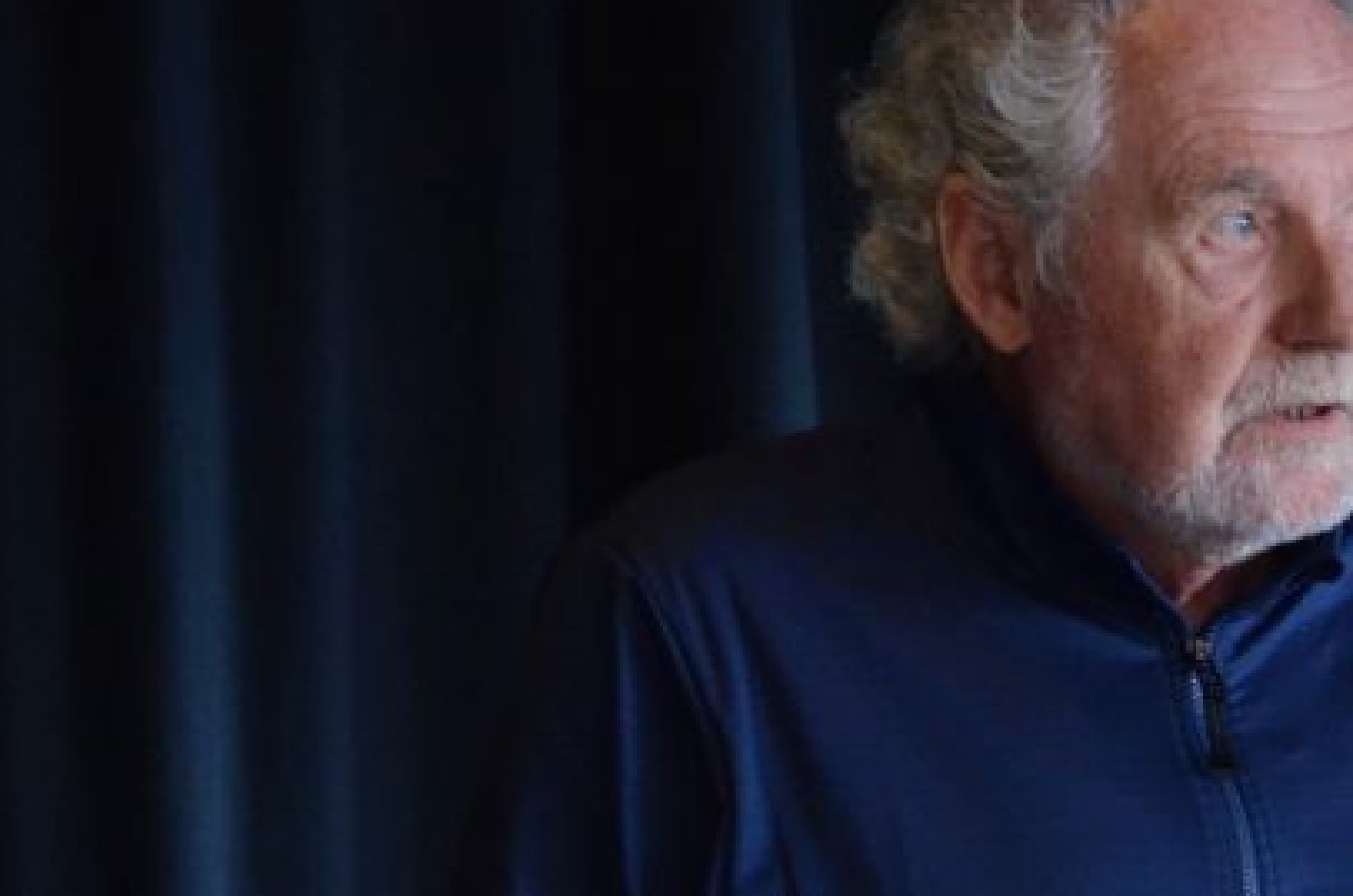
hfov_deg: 4.4
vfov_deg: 2.9
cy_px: 405
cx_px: 1276
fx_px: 17460
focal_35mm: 465
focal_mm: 105
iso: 2500
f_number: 5.6
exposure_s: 1/50
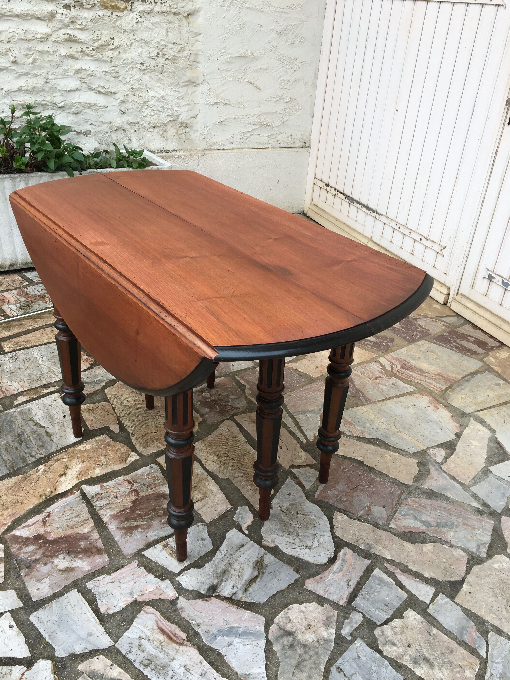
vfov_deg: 61.7
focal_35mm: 29
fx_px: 570
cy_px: 340
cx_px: 255
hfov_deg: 48.2
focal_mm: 4.15
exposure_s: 1/174
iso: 25
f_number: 2.2
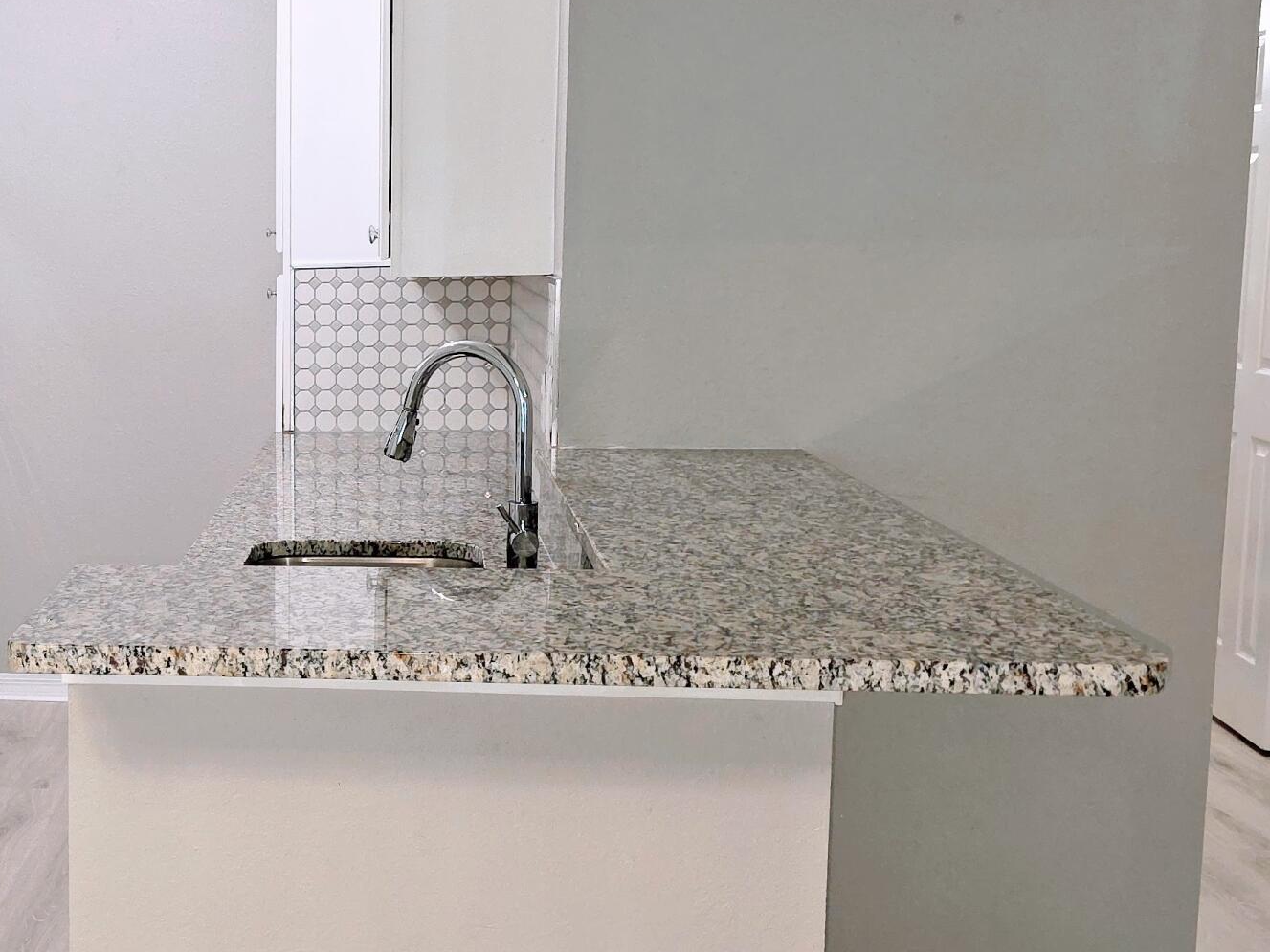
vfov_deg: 28.0
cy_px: 513
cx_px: 119
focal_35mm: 52
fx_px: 1908
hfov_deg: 34.7
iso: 125
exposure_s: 1/60
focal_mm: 6.3
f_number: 1.7
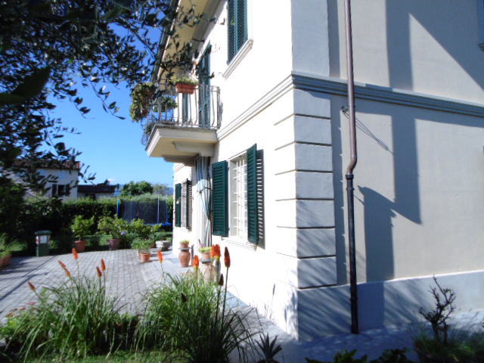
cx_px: 242
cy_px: 182
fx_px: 308
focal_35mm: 22
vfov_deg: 61.1
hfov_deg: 76.4
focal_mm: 4
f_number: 3
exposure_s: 1/1500
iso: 100
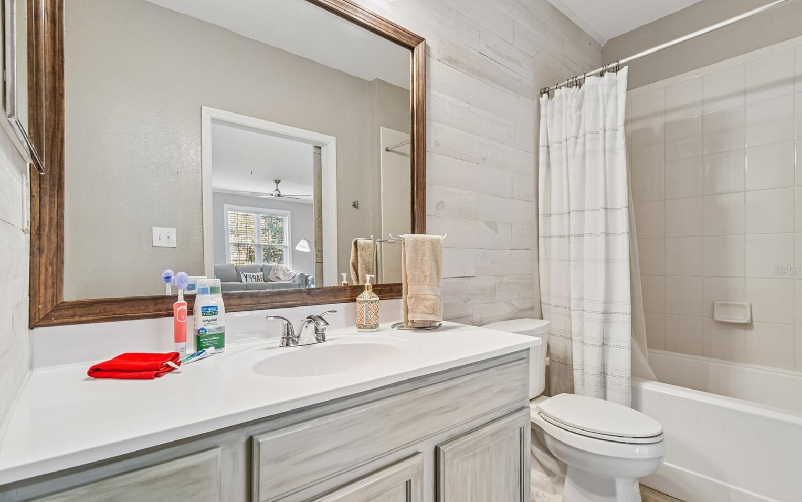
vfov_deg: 71.1
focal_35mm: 16
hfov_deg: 97.8
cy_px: 271
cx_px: 400
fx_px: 350
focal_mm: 10
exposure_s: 1/4
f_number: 7.1
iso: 100
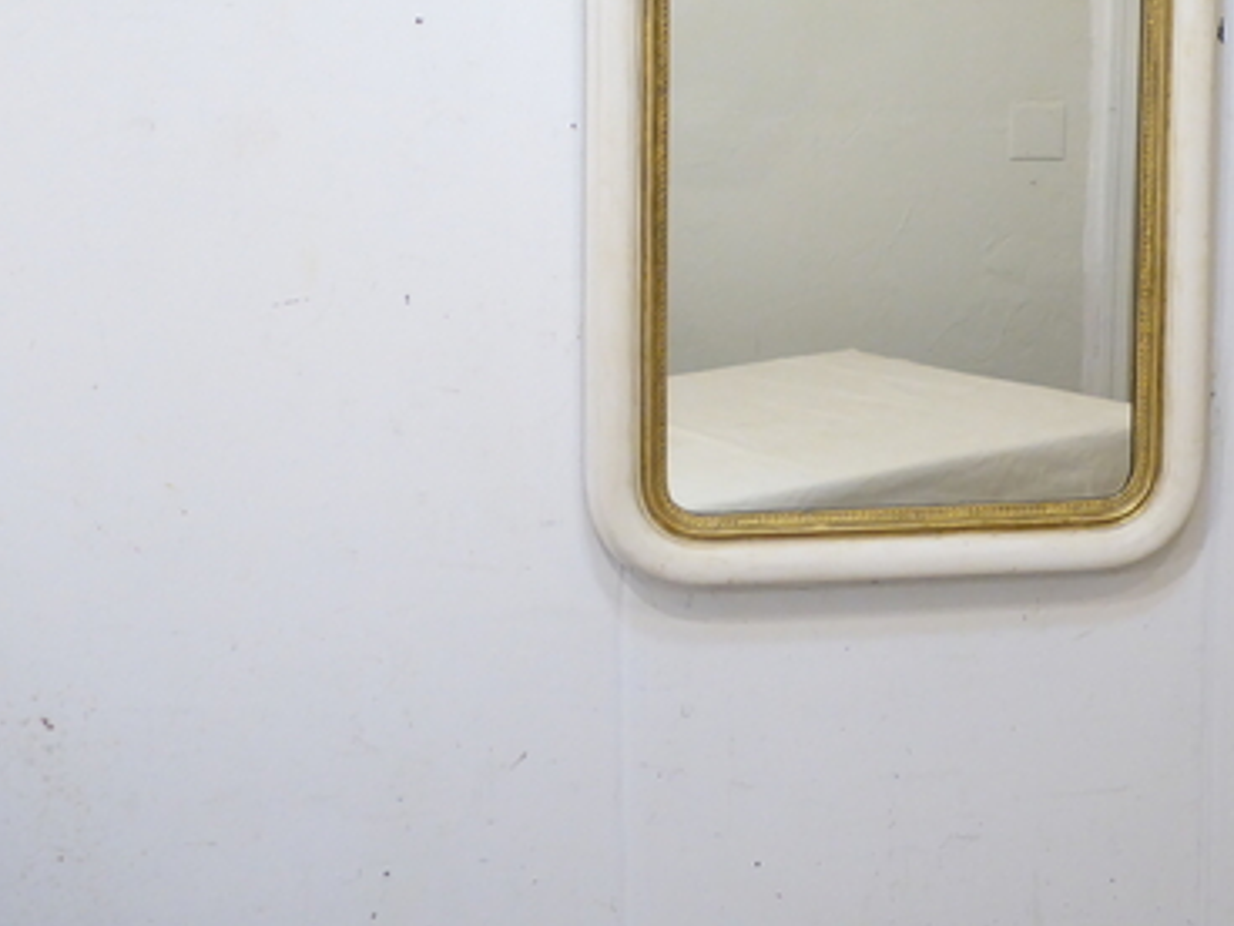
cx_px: 919
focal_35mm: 80
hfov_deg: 24.2
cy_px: 248
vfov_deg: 18.3
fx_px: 2852
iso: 400
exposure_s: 1/25
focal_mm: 8.4
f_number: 4
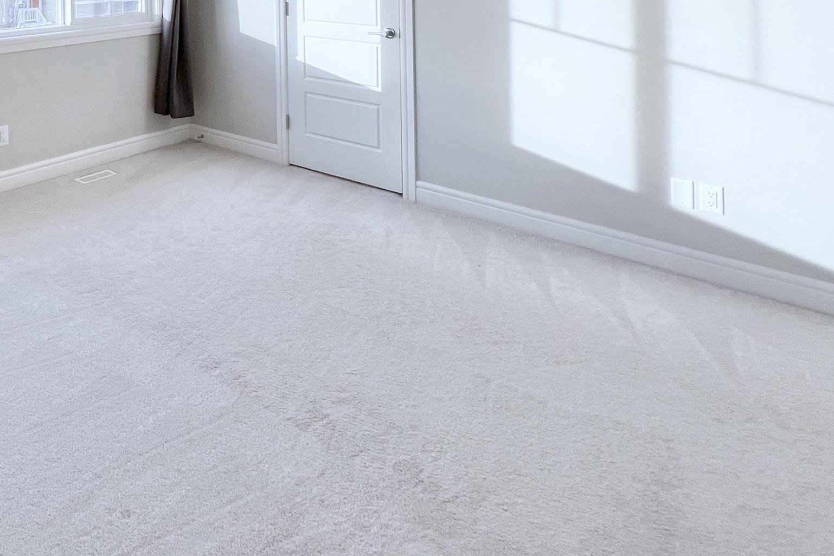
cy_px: -56
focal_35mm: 27
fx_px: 625
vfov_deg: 39.2
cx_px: 130
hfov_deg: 60.1
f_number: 1.8
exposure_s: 1/120
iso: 64
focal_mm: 1.57
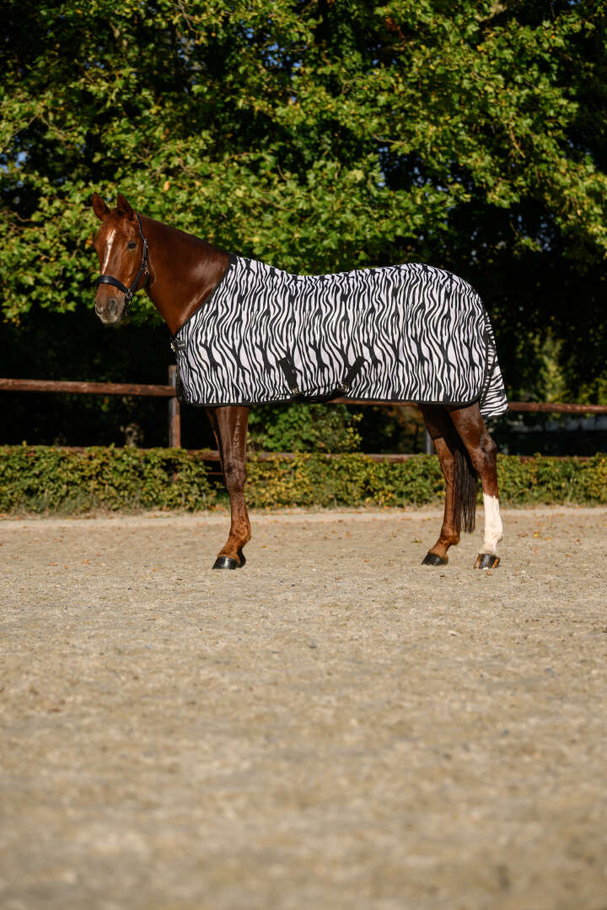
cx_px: 304
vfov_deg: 26.0
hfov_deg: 17.5
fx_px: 1973
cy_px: 455
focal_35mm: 78
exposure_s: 1/1250
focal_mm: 78
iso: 64
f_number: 3.5
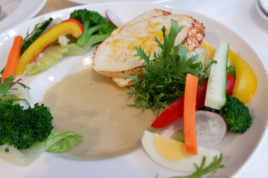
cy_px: 89
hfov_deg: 49.6
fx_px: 290
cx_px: 134
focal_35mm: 39
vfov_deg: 34.2
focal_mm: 26.9
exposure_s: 1/56
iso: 800
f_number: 4.5
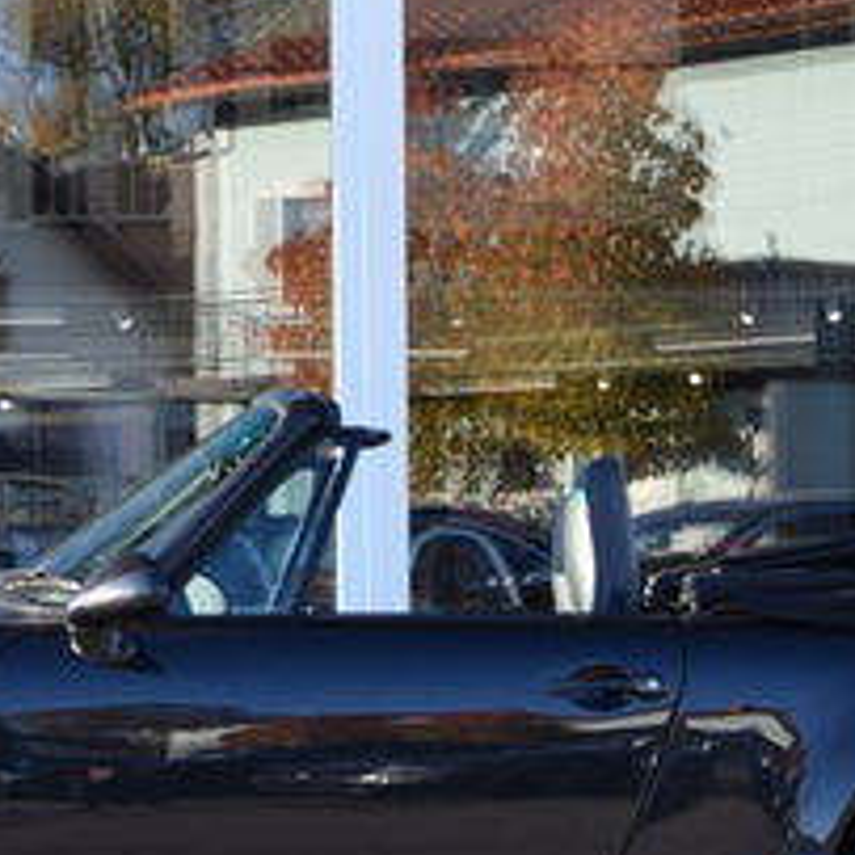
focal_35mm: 169
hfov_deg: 10.4
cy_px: 244
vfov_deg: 10.4
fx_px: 4712
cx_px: 324
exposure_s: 1/200
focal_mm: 35
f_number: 7.1
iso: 400
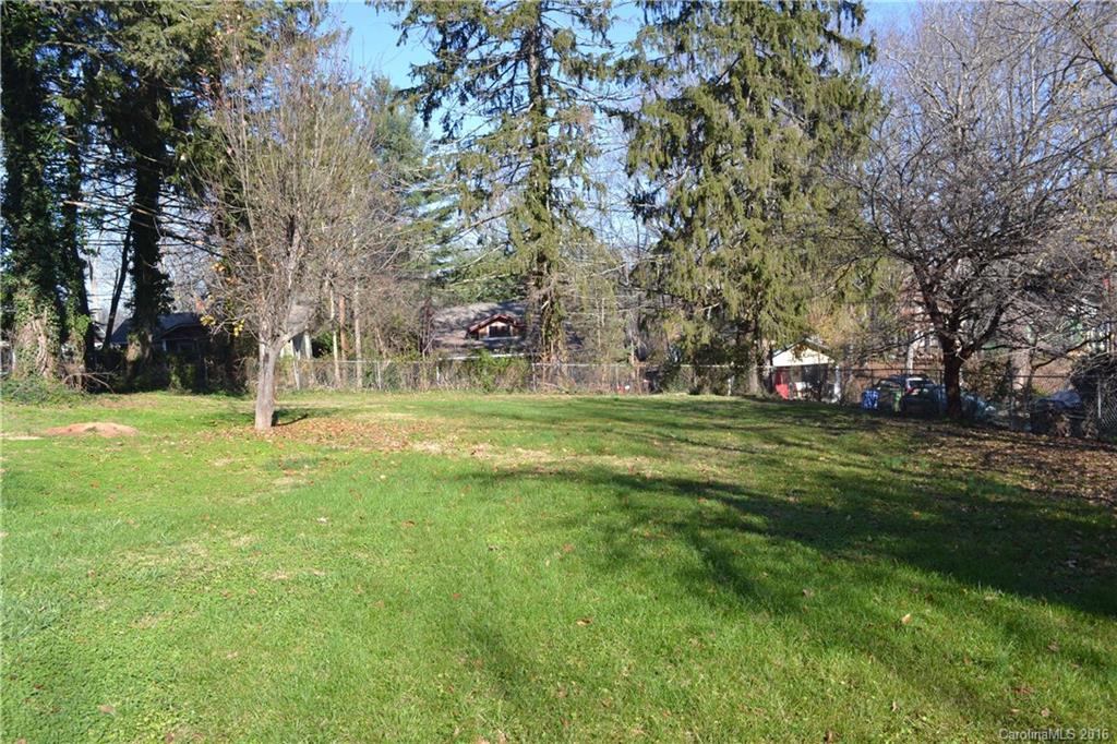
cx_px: 558
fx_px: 837
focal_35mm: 27
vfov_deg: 47.9
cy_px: 372
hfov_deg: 67.4
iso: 100
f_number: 6.3
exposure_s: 1/160
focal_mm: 18
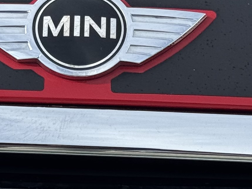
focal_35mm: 225
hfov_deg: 8.8
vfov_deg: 6.6
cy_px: 35
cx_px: 71
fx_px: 1638
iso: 64
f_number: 1.78
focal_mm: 6.76
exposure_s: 1/2513
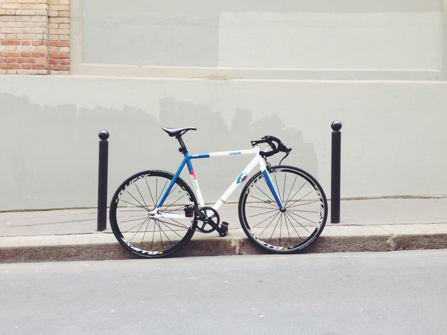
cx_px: 224
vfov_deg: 42.9
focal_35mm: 33
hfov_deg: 55.4
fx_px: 426
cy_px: 168
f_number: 2.4
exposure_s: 1/20
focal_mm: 4.12
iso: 50
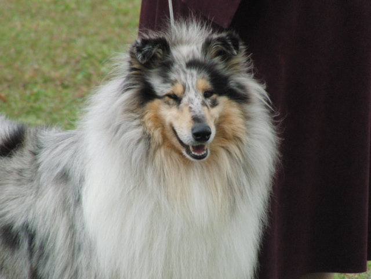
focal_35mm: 520
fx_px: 5573
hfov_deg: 3.8
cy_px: 140
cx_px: 186
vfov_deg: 2.9
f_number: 4.5
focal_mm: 92
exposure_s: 1/1000
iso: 400
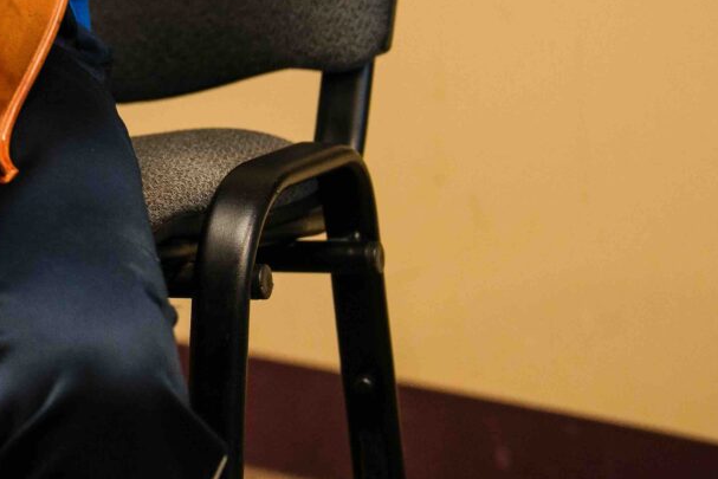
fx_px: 4209
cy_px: -432
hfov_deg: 9.2
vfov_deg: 6.4
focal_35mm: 211
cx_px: -691
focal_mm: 50
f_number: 2
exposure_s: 1/200
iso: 400
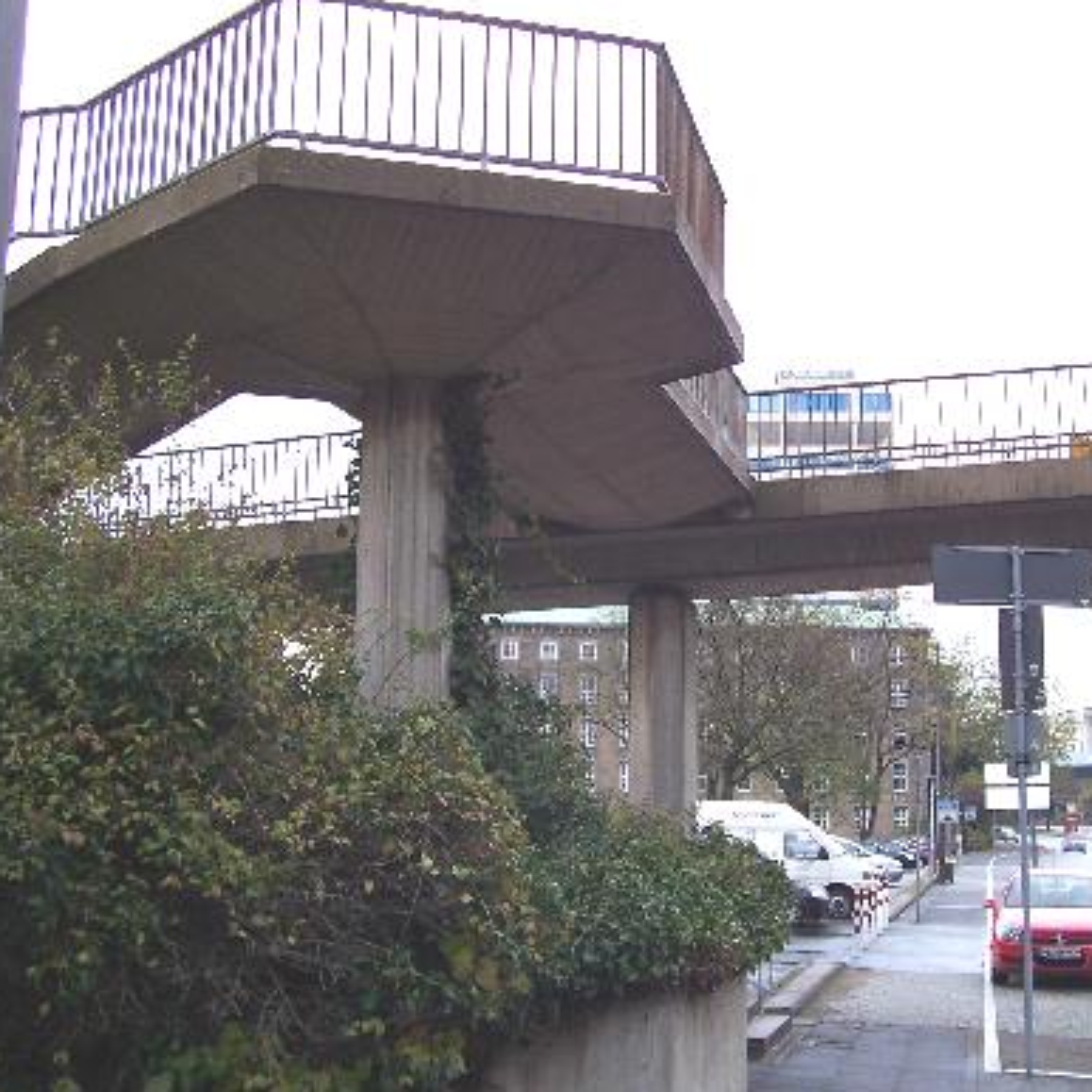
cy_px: 549
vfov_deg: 38.3
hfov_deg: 38.1
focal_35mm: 44
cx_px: 682
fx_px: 1570
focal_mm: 5.6
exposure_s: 1/125
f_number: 2.7
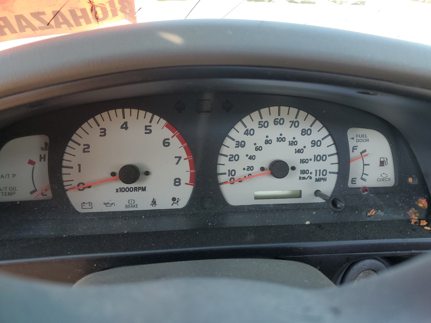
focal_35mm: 26
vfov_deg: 53.1
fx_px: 324
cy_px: 162
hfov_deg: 67.3
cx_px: 216
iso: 50
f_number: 1.5
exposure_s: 1/196
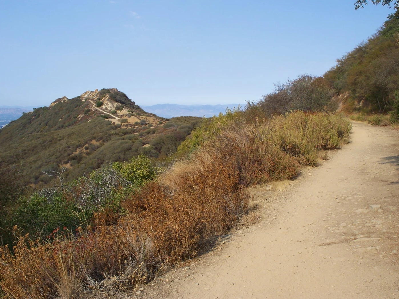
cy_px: 149
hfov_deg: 50.1
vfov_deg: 38.7
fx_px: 427
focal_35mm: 37
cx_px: 201
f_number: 5
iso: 80
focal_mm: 7.54
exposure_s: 1/400
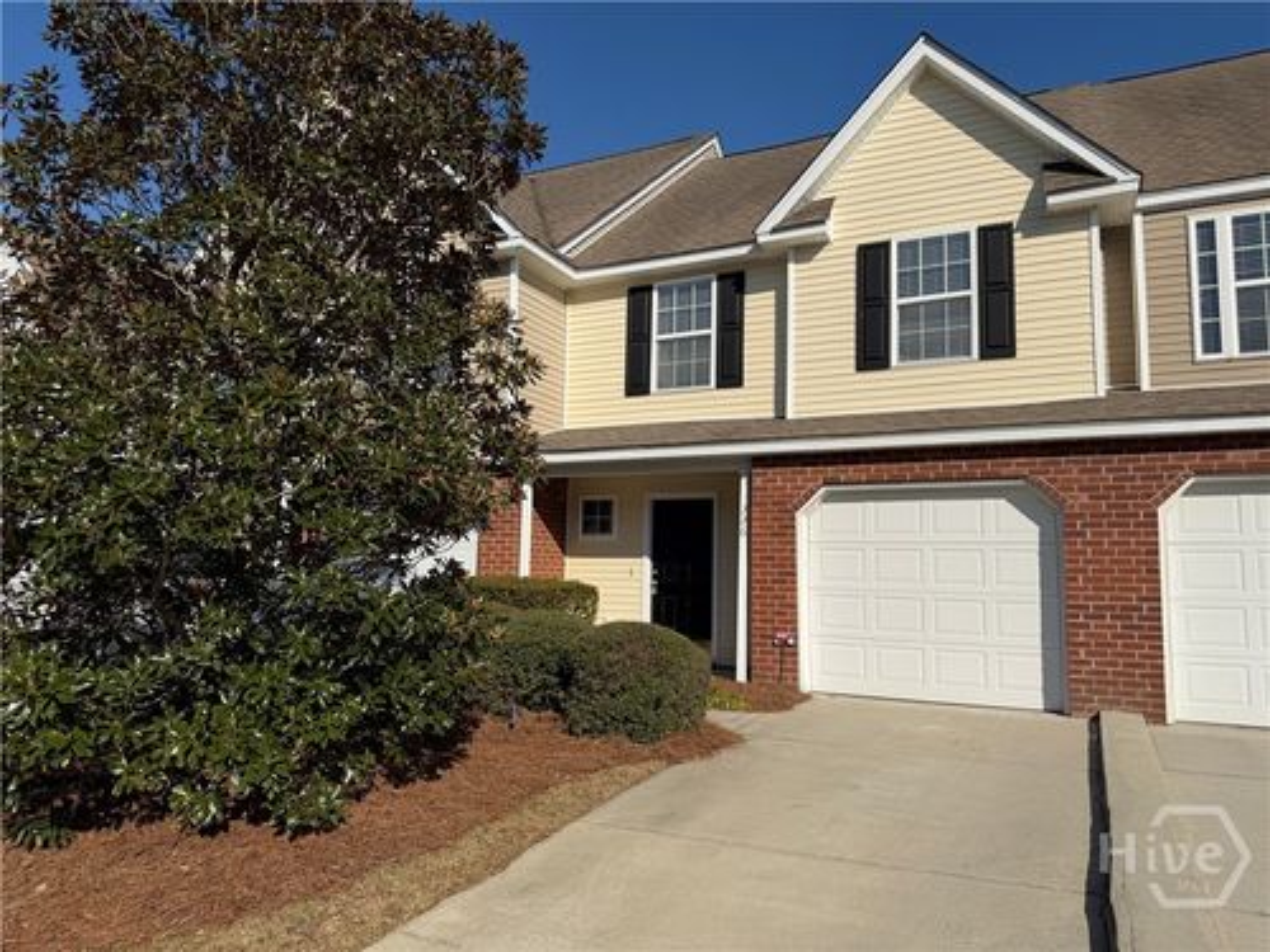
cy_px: 476
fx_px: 881
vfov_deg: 56.8
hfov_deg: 71.6
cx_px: 635
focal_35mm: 24
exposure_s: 1/9091
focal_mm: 6.76
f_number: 1.78
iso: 80
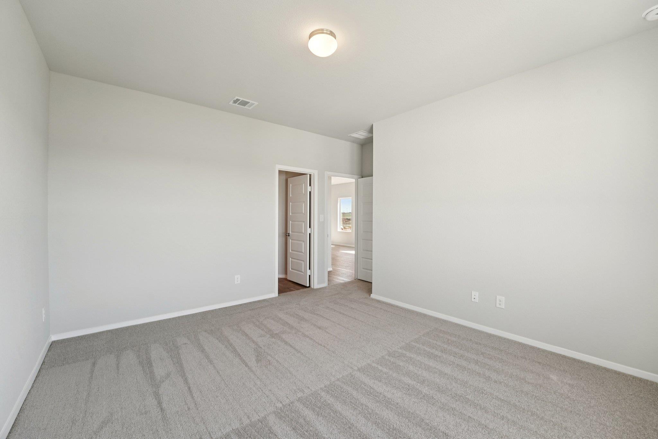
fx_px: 256
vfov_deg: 81.2
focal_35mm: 14
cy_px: 220
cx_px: 329
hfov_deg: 104.3
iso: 400
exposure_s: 1/80
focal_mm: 14
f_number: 8
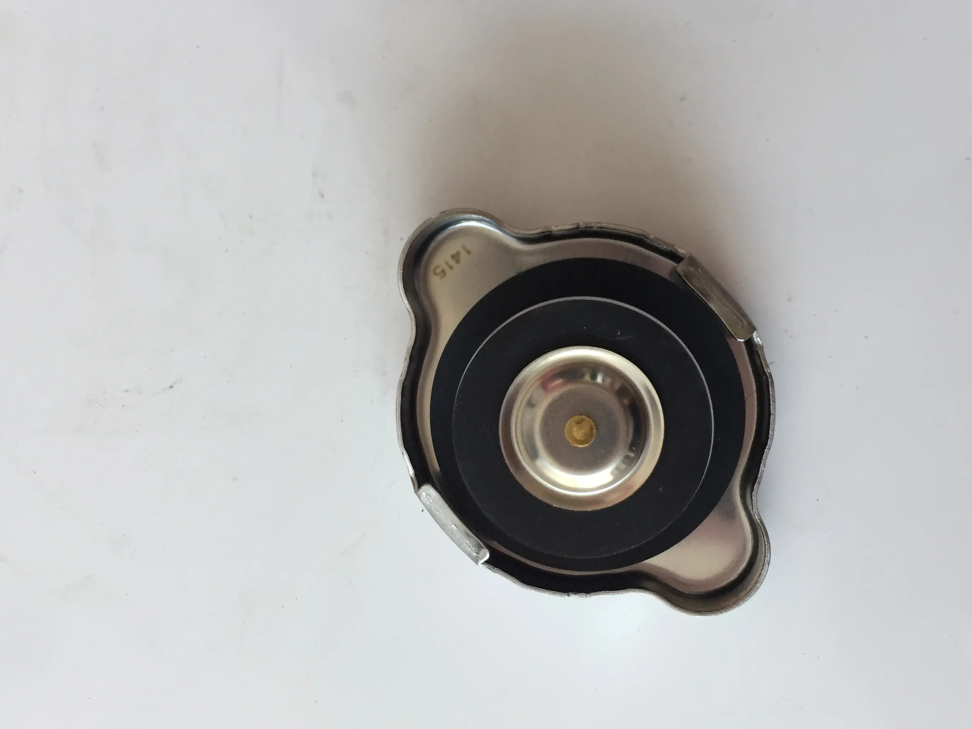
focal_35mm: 35
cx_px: 510
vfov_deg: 40.7
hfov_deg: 52.6
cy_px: 397
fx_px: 983
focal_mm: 4.15
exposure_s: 1/33
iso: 40
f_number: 2.2
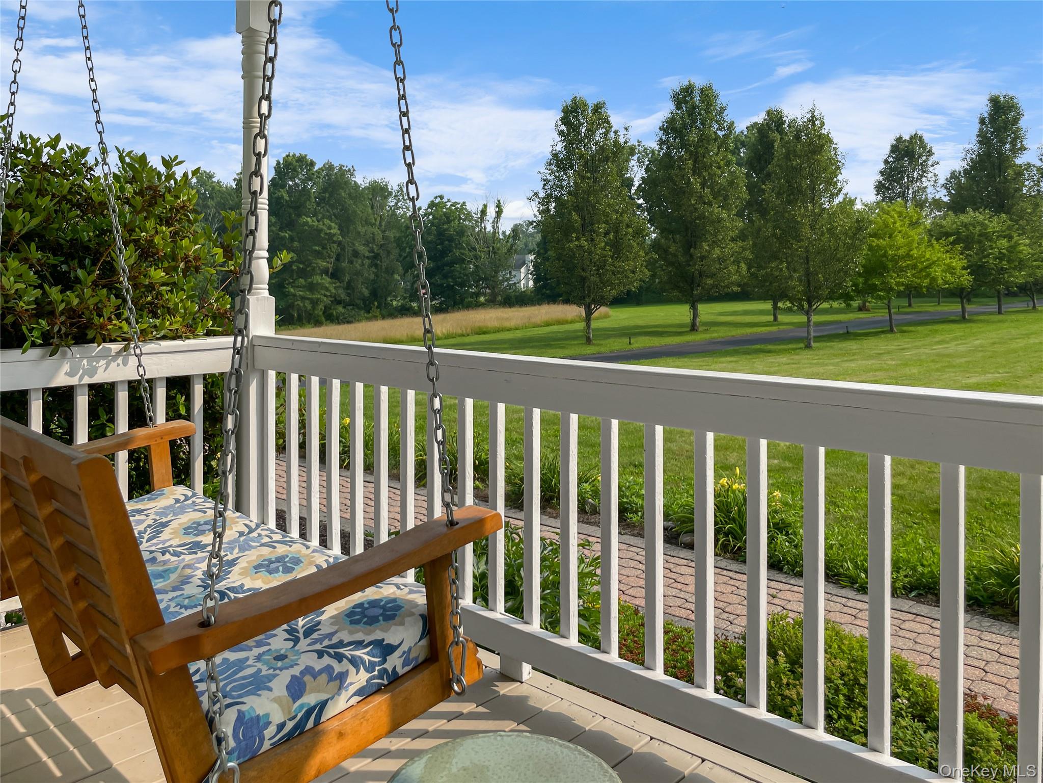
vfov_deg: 53.1
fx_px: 783
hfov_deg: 67.3
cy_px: 392
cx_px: 522
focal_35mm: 26
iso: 32
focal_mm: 4.2
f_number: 1.6
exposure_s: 1/3400
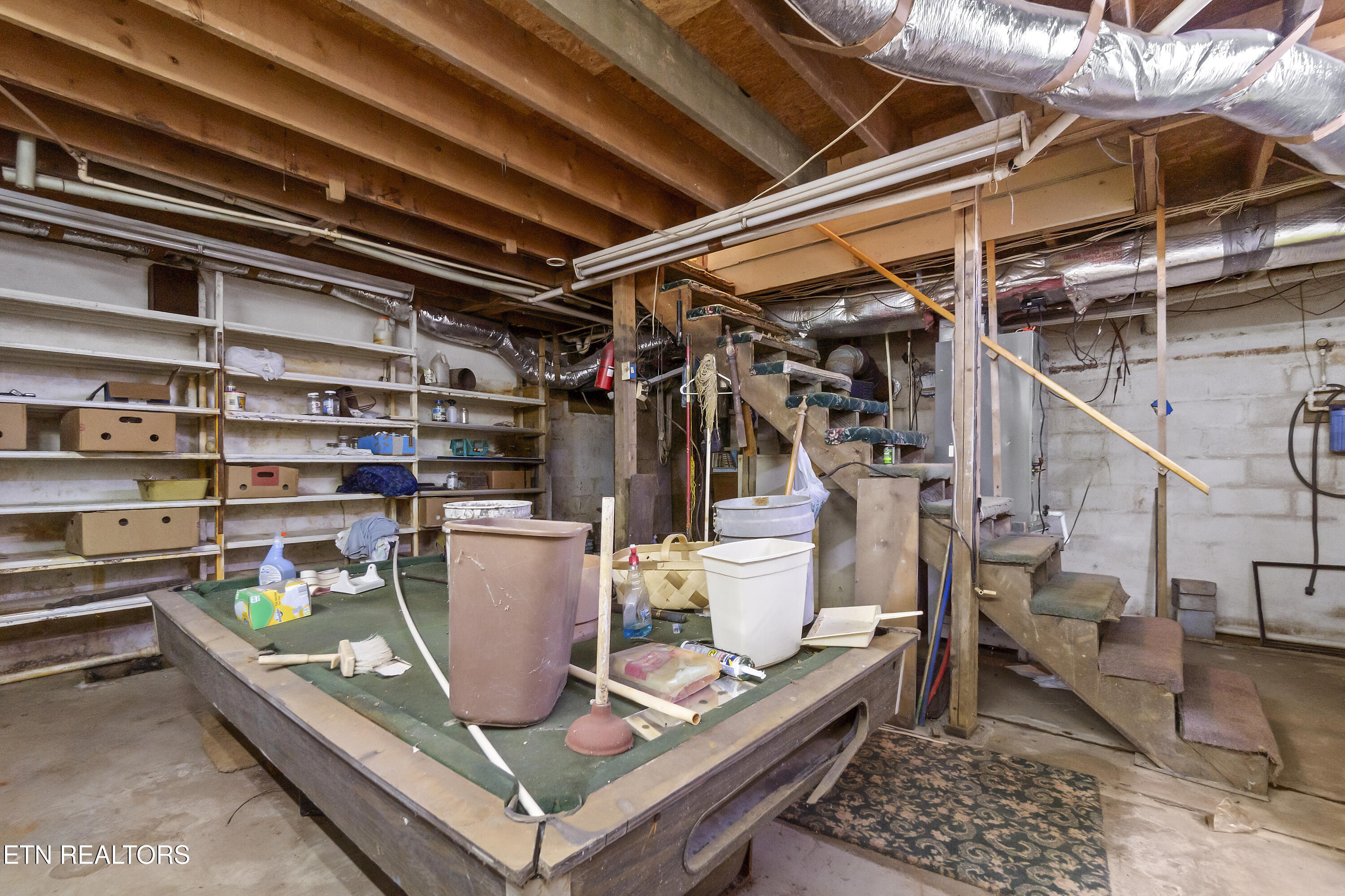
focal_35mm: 15
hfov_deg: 100.4
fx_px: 560
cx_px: 672
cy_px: 448
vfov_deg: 77.3
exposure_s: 1/5
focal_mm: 10
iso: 800
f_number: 7.1
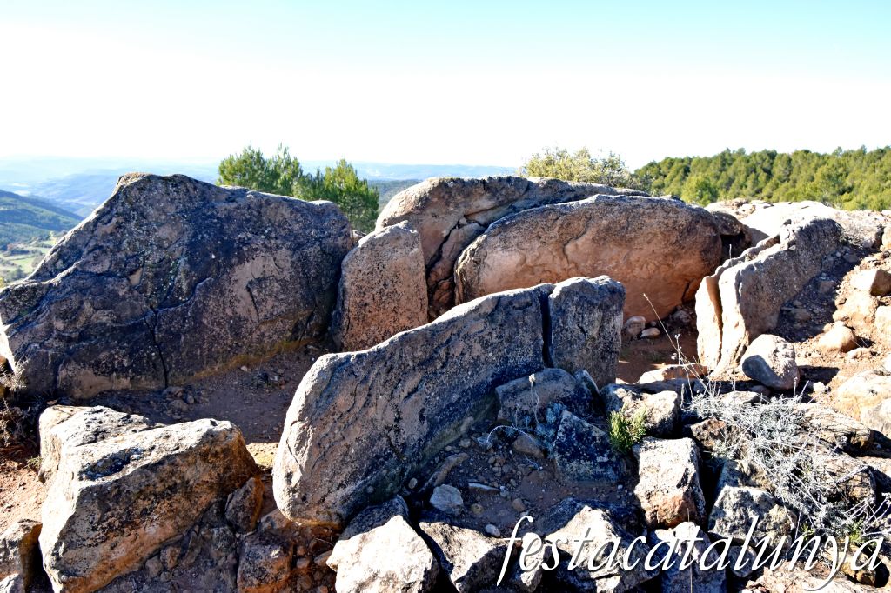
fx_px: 668
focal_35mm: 27
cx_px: 446
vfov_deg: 47.9
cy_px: 296
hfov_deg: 67.4
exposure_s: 1/250
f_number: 10
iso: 500
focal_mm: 18
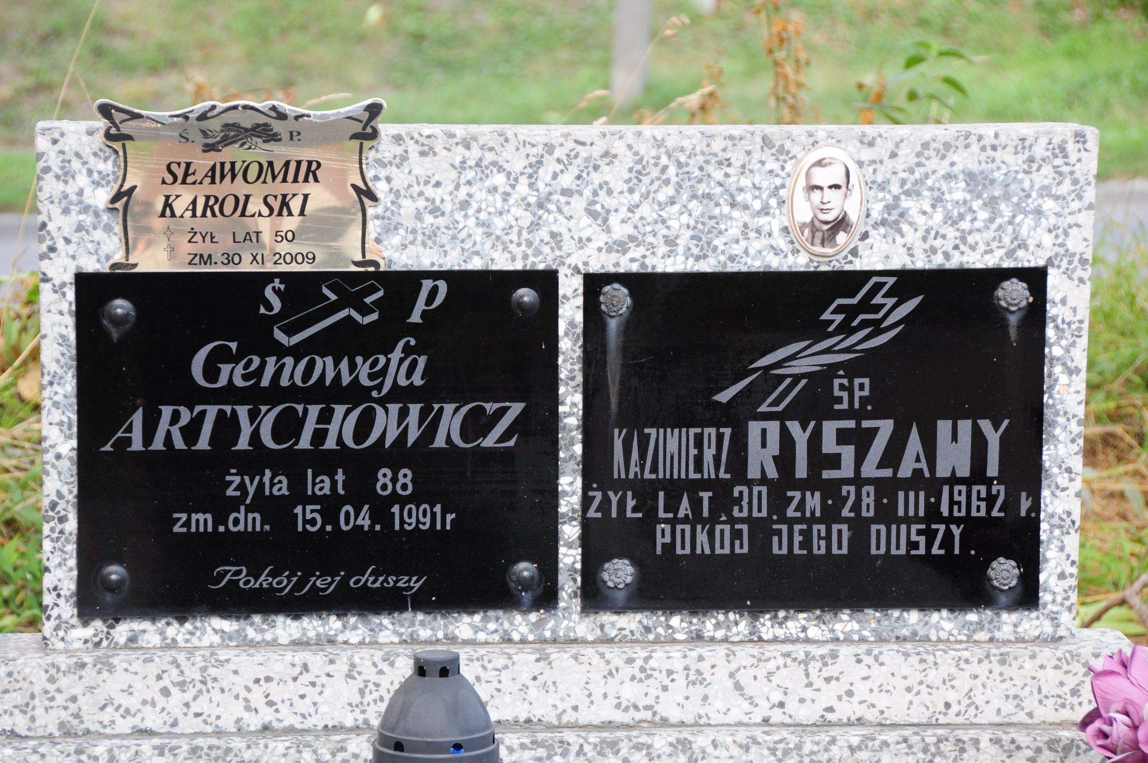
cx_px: 574
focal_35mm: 142
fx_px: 4539
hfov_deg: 14.4
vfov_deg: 9.6
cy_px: 382
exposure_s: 1/160
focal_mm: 95
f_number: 7.1
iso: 400
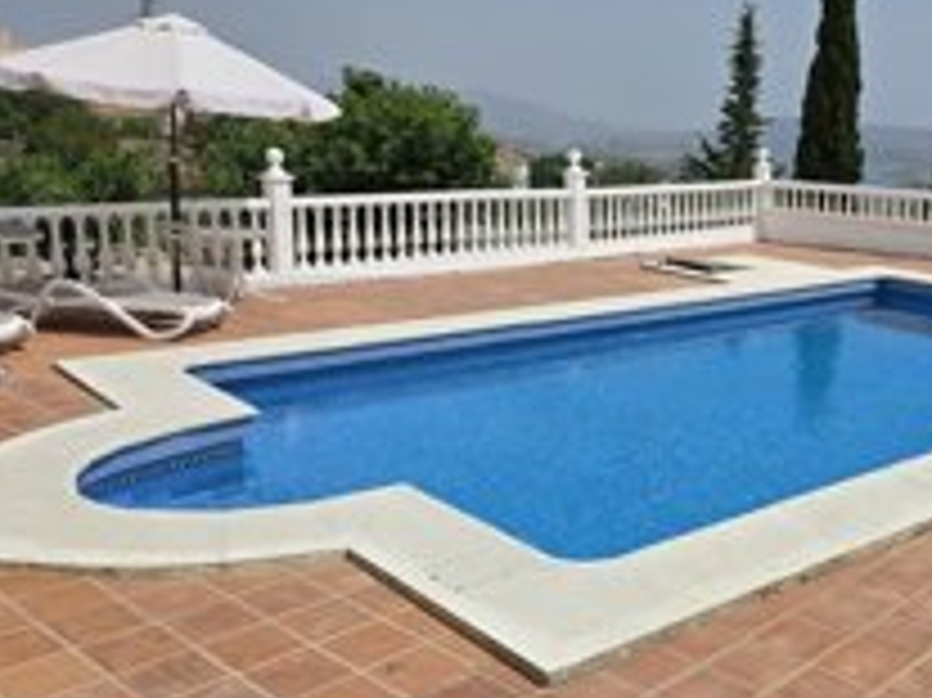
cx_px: 729
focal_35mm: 40
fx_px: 1076
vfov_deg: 35.9
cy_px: 365
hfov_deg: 44.8
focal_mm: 6.3
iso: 12
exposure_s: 1/2043
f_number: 1.7
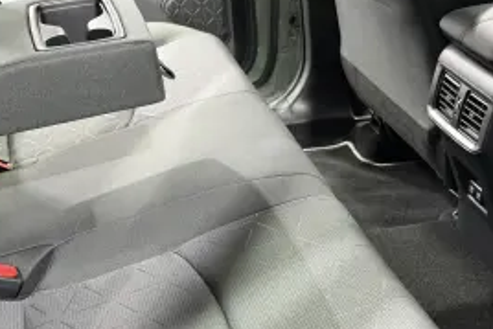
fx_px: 918
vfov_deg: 20.3
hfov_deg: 30.1
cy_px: 213
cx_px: 245
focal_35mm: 67
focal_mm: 6.76
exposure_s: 1/25
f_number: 1.78
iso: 500
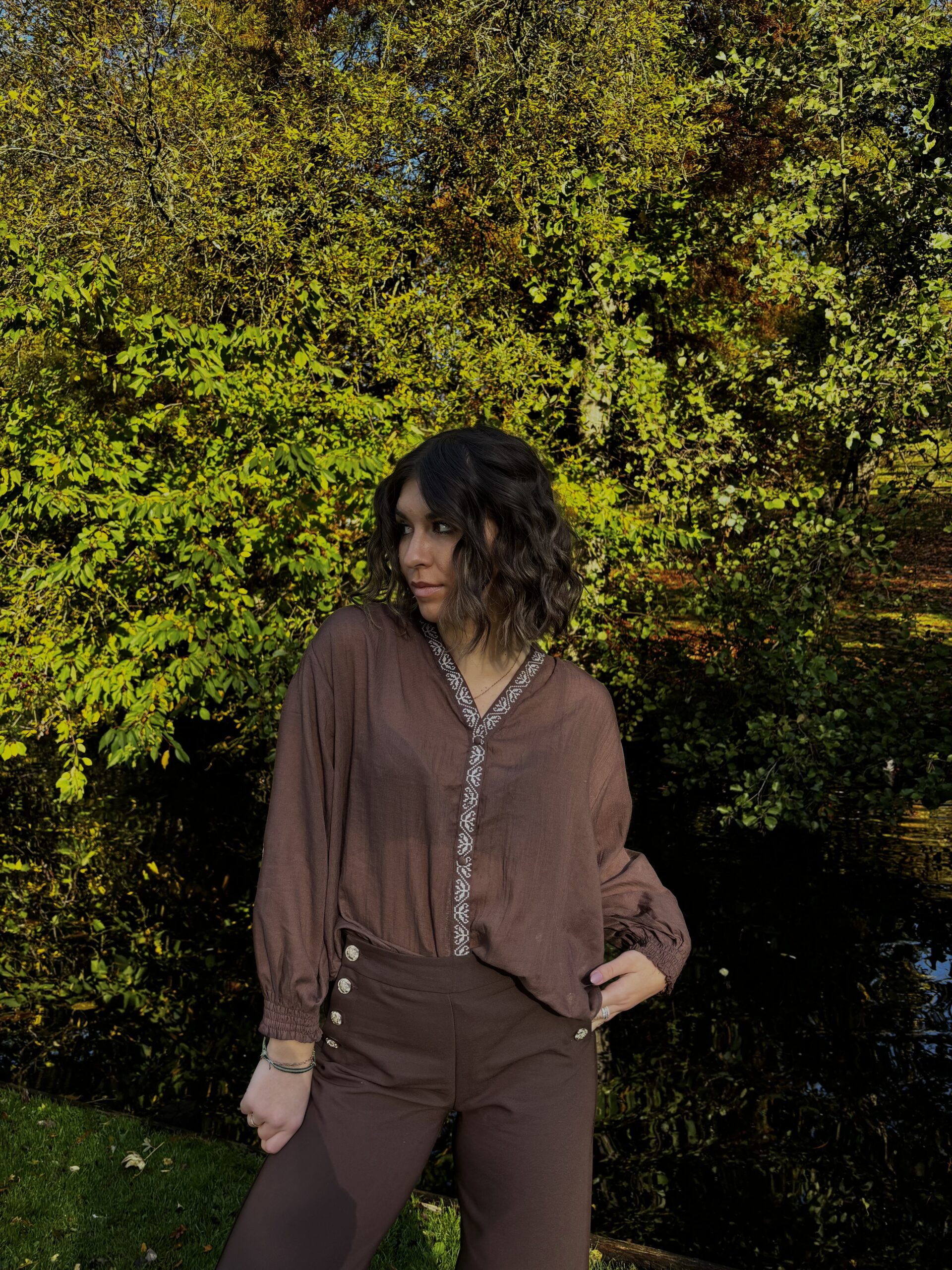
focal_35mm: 26
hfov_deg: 53.1
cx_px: 476
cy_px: 635
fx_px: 953
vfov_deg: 67.3
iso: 50
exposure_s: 1/615
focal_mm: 5.96
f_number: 1.6
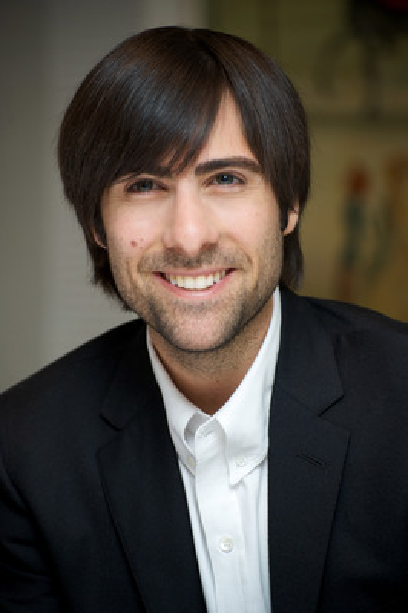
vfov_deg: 13.3
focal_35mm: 155
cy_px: 306
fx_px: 2639
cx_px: 204
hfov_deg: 8.8
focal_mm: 155
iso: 500
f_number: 4.8
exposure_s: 1/60
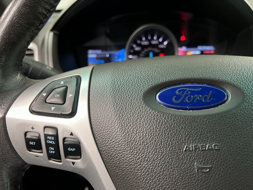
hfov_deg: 67.3
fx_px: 190
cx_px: 126
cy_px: 95
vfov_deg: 53.1
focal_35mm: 26
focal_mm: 5.7
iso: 500
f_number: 1.5
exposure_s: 1/60
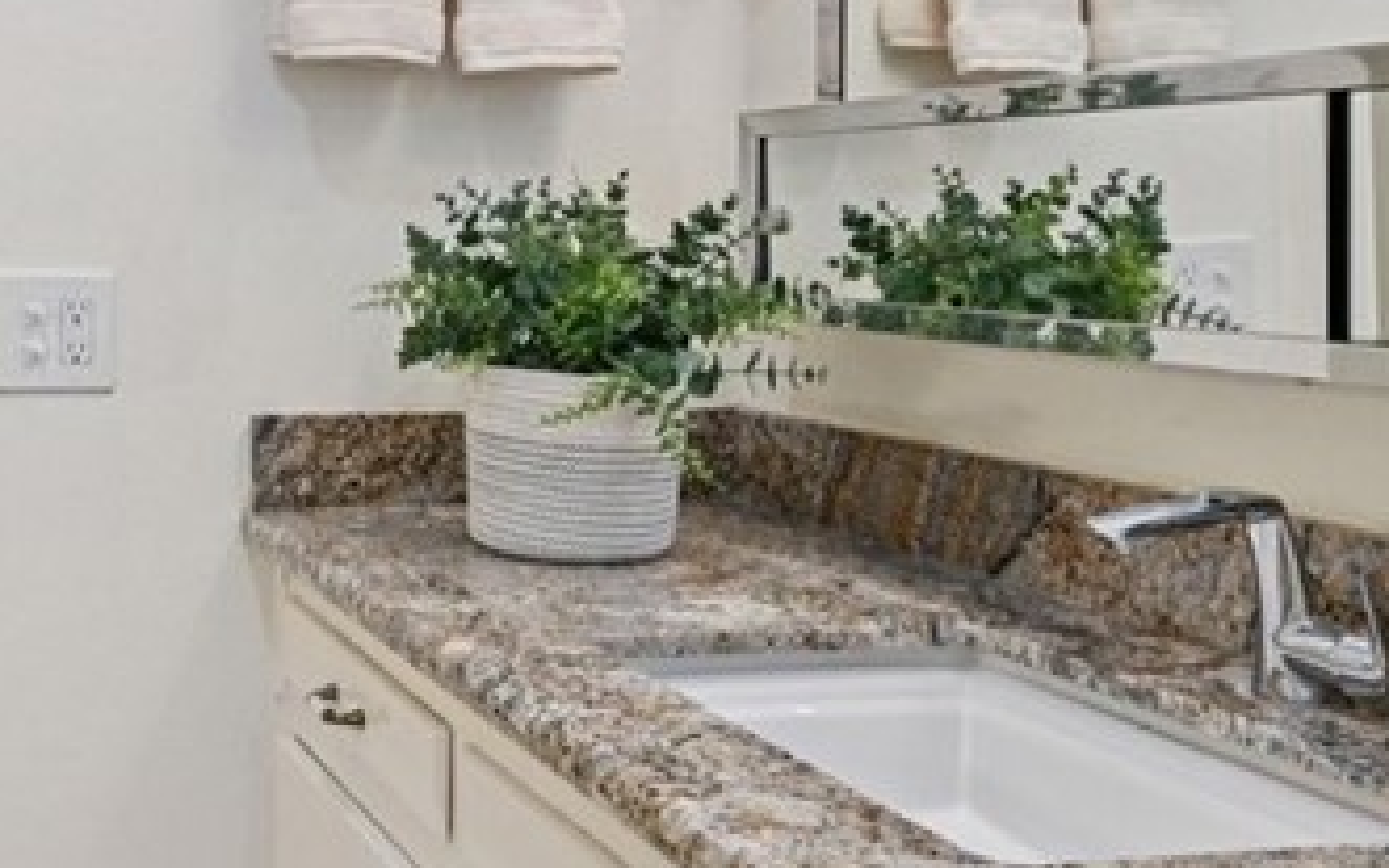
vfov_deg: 30.9
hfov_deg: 43.8
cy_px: 256
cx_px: 126
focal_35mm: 41
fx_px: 1552
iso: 250
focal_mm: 13
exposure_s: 1/15
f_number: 8
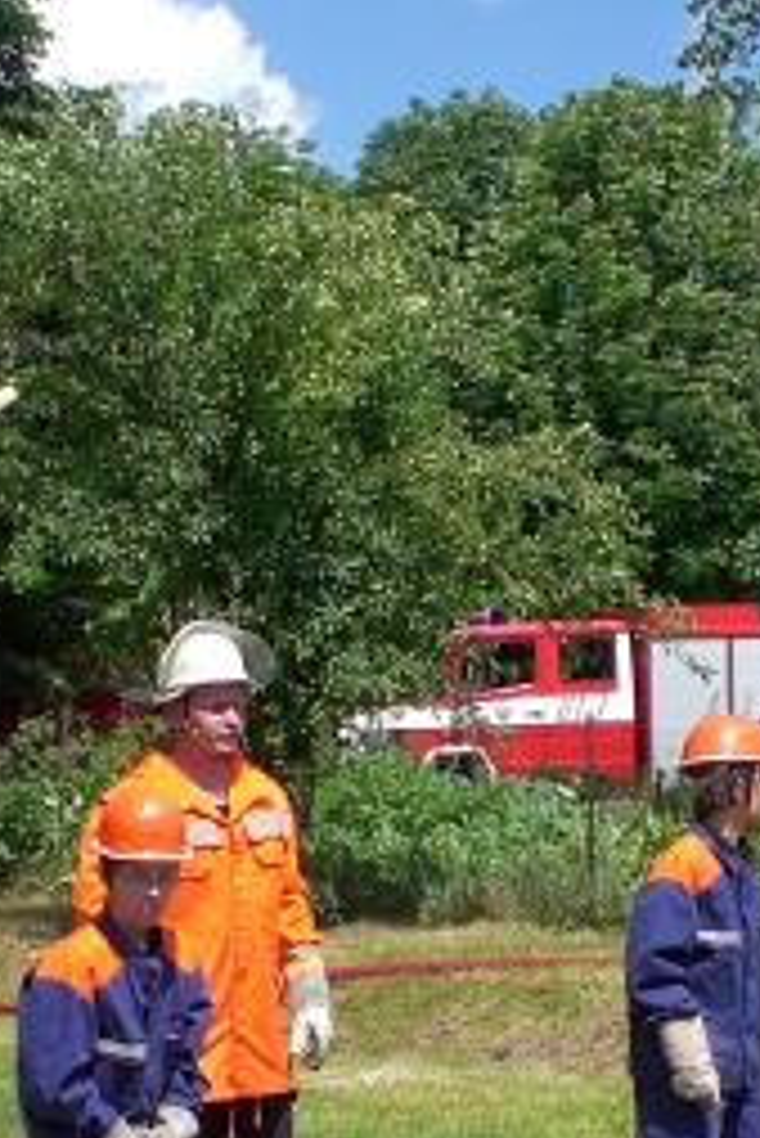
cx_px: 504
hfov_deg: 13.7
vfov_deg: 20.0
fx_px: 3162
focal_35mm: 100
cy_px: 1003
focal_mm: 6.3
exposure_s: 1/500
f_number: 4.4
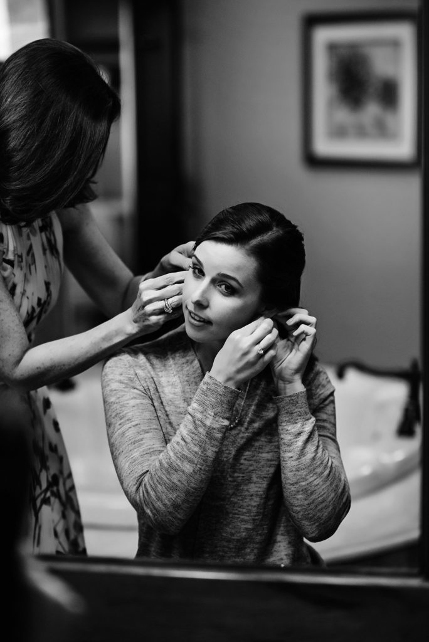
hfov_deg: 16.1
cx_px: 214
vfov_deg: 23.9
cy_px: 321
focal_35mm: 85
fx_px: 1517
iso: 1000
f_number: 2.2
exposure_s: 1/500
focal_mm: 85
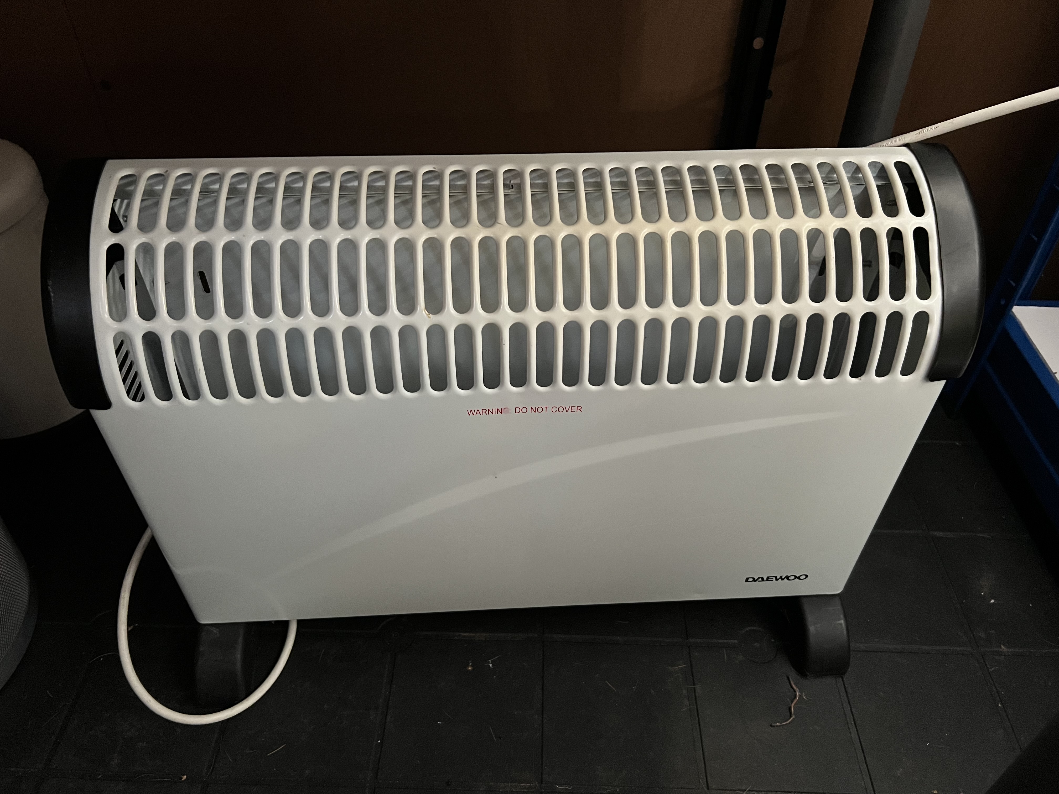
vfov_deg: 53.1
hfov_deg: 67.3
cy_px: 397
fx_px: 795
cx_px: 530
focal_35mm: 26
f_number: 1.5
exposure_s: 1/36
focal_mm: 5.7
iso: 640
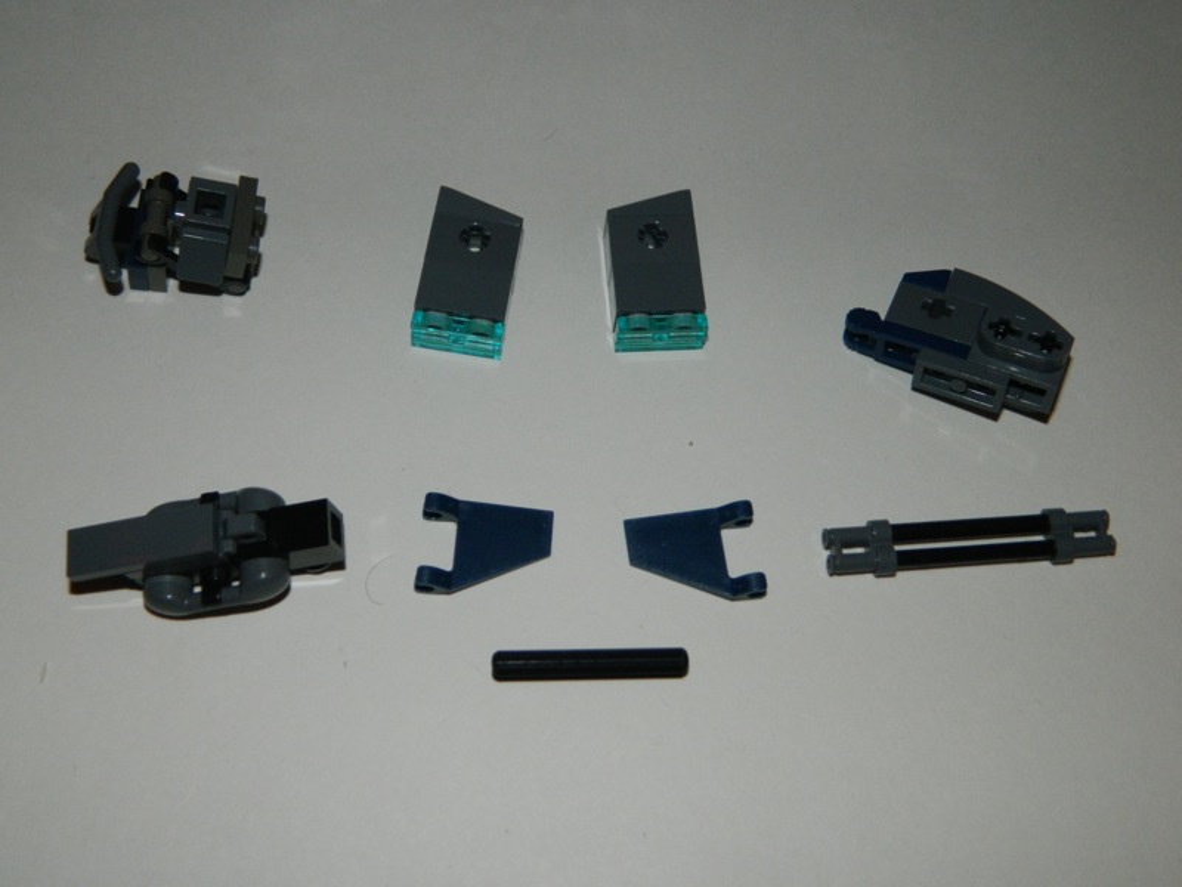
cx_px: 591
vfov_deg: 35.1
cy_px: 444
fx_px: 1400
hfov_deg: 45.8
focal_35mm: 41
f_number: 9.8
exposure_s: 1/40
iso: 200
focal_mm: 7.3
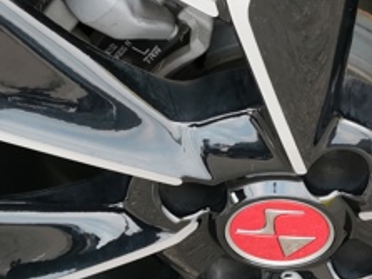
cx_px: 282
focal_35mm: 97
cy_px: 154
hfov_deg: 20.1
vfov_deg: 15.2
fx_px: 1042
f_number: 1.8
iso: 160
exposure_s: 1/100
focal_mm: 5.58
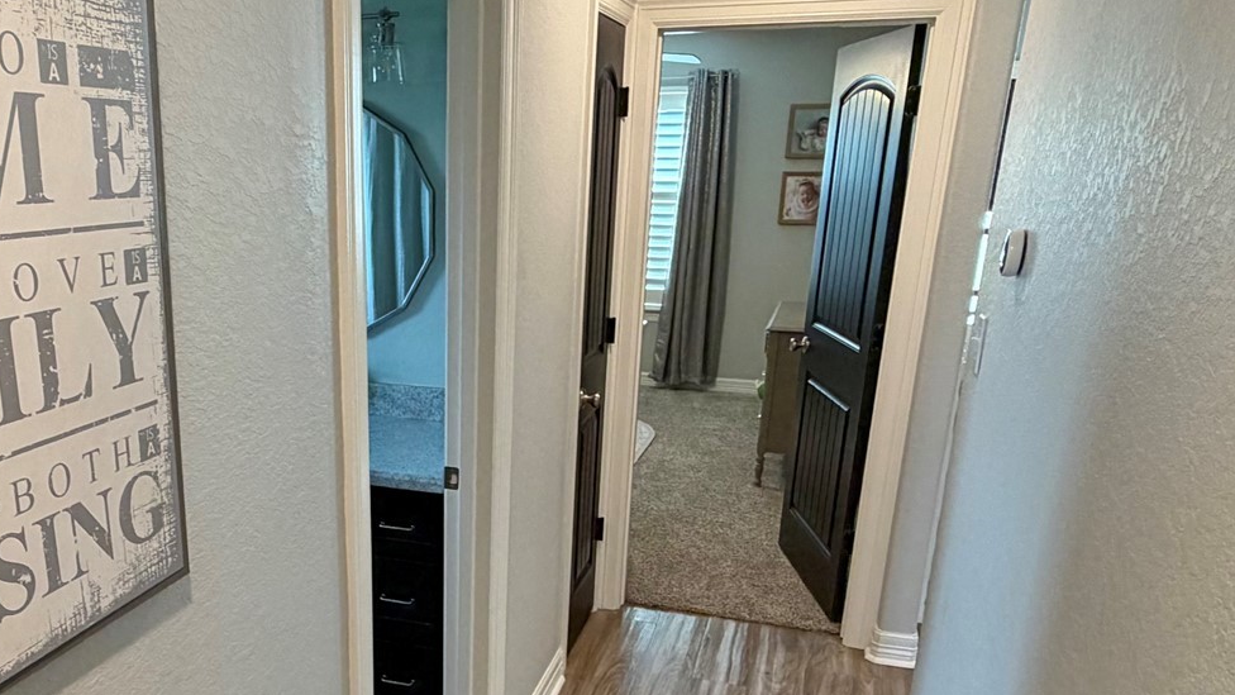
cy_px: 518
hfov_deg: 59.8
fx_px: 1048
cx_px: 426
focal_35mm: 32
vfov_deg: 35.9
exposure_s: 1/60
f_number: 2.2
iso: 200
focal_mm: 2.22
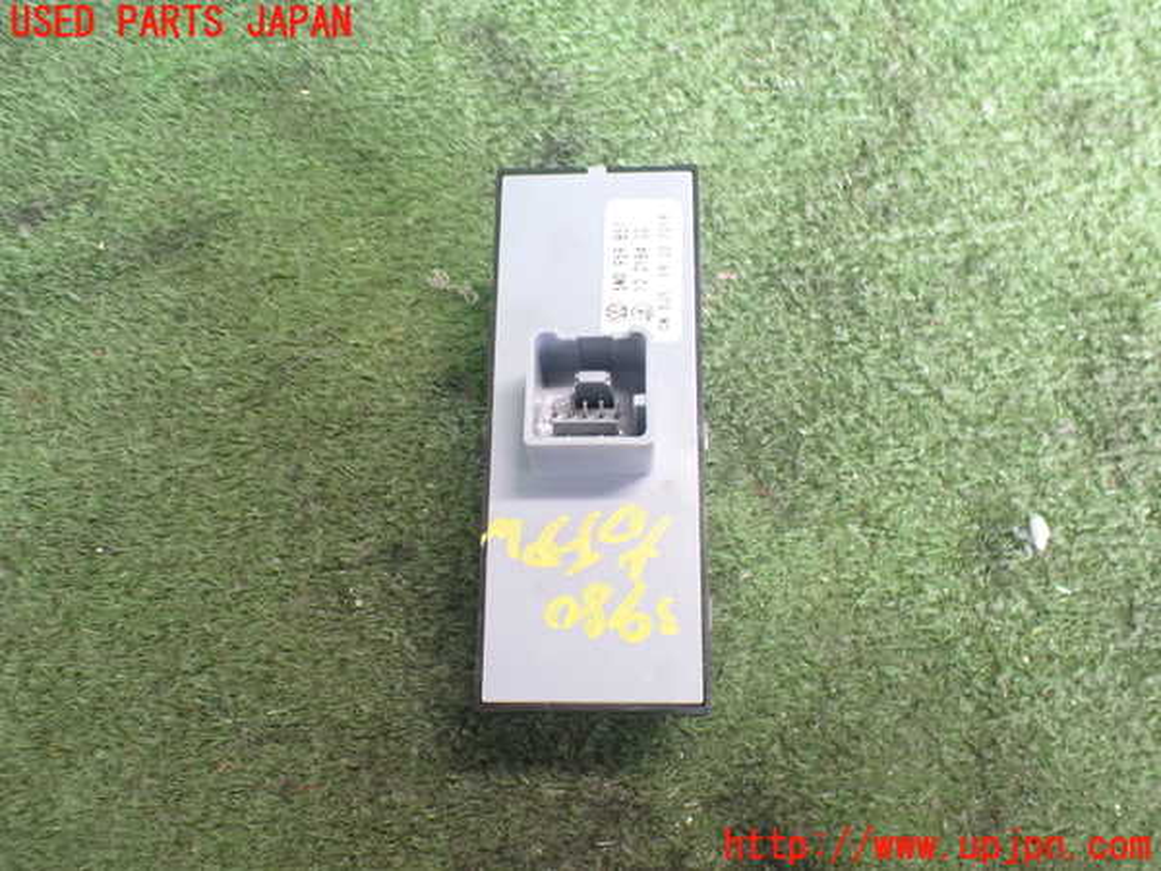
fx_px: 1006
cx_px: 580
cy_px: 436
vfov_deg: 46.8
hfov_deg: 60.0
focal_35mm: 30
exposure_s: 1/50
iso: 800
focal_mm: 5.4
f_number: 2.3
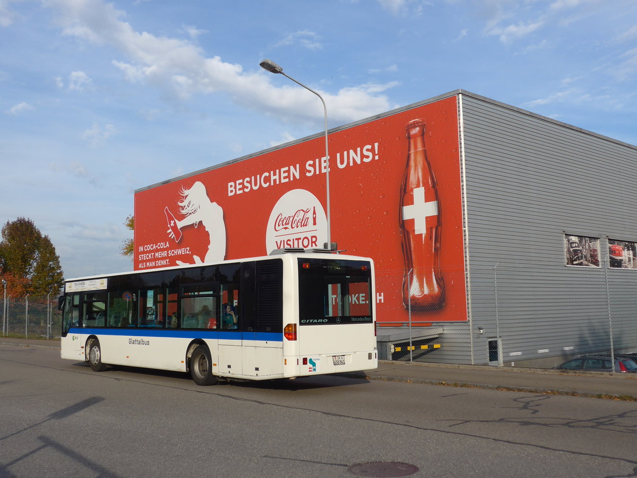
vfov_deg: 36.8
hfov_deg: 47.9
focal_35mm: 39
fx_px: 718
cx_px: 318
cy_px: 239
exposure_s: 1/1600
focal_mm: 8
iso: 80
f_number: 2.8
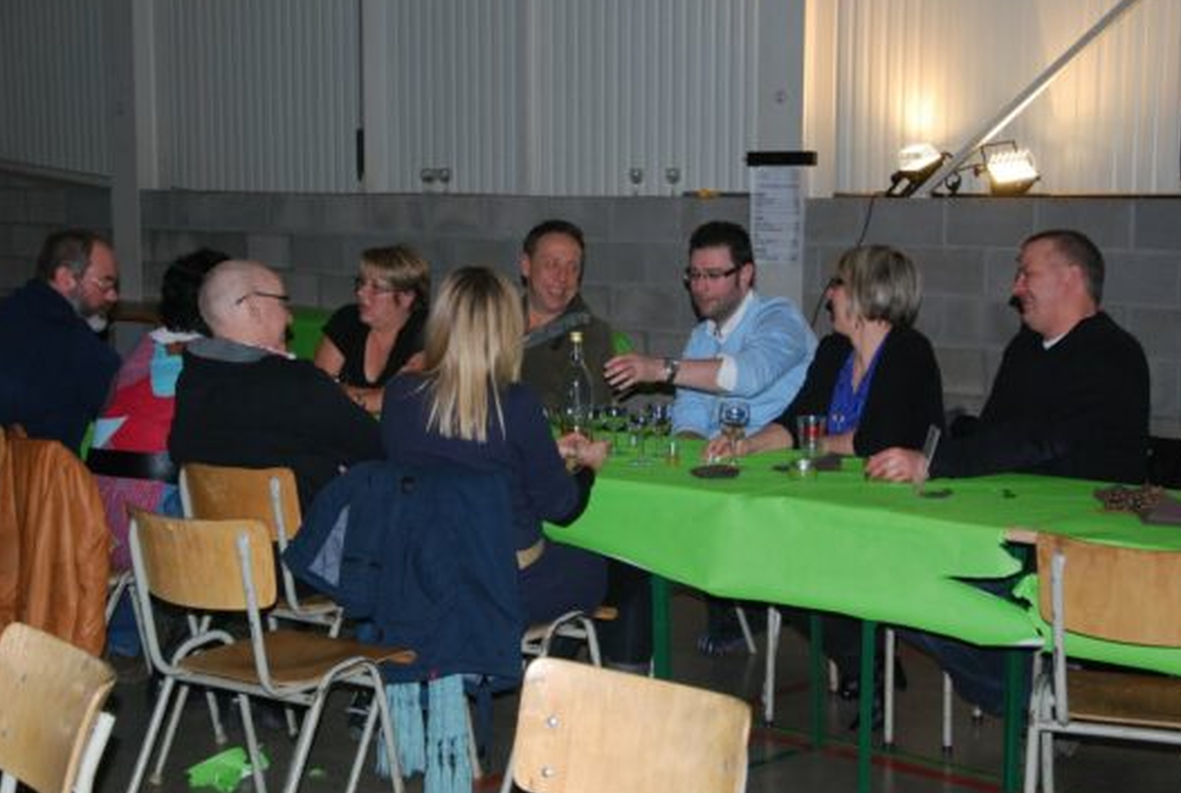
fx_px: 2137
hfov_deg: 30.9
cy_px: 389
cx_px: 557
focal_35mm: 65
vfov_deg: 21.0
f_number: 4.5
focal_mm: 38
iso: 500
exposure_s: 1/60
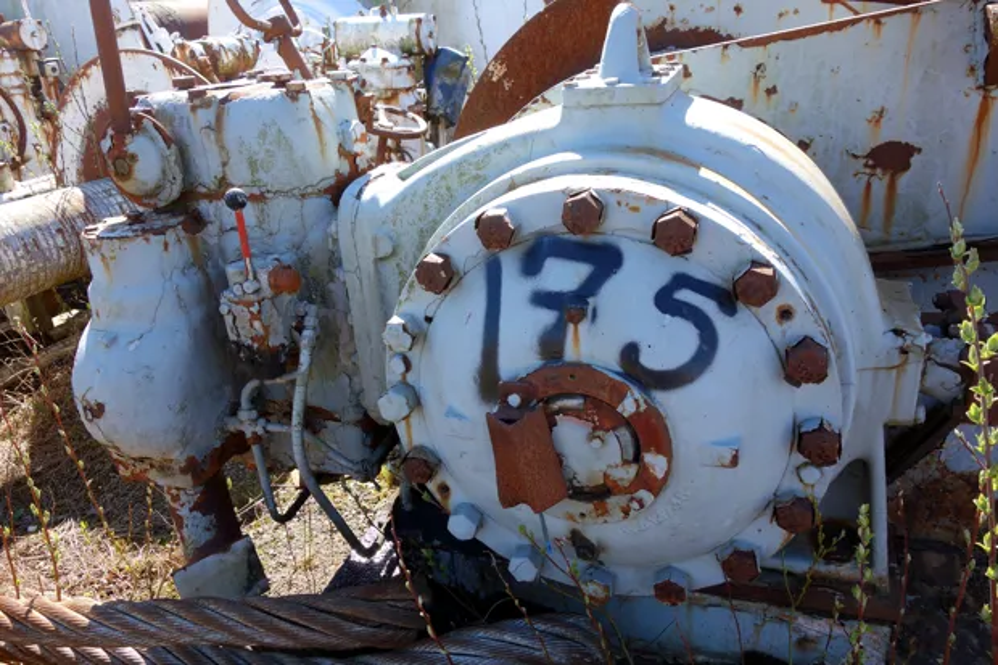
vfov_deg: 46.4
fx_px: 776
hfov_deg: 65.5
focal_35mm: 28
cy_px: 332
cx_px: 499
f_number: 5.6
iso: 125
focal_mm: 10.4
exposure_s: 1/100
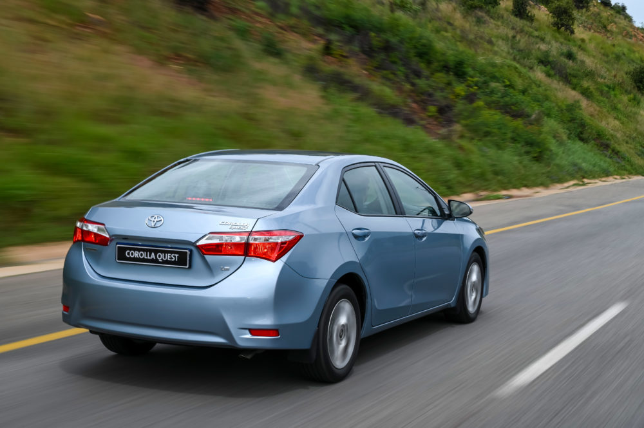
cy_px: 214
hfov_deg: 36.3
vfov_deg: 24.6
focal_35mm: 55
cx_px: 322
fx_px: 983
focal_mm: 55
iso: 100
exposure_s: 1/25
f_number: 18
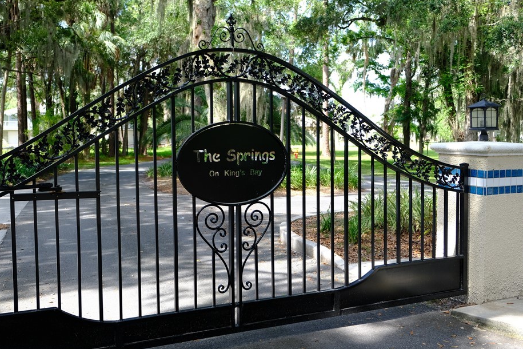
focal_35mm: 38
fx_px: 552
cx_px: 229
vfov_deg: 35.0
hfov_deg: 50.6
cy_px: 168
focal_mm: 21.4
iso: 200
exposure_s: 1/100
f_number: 3.2
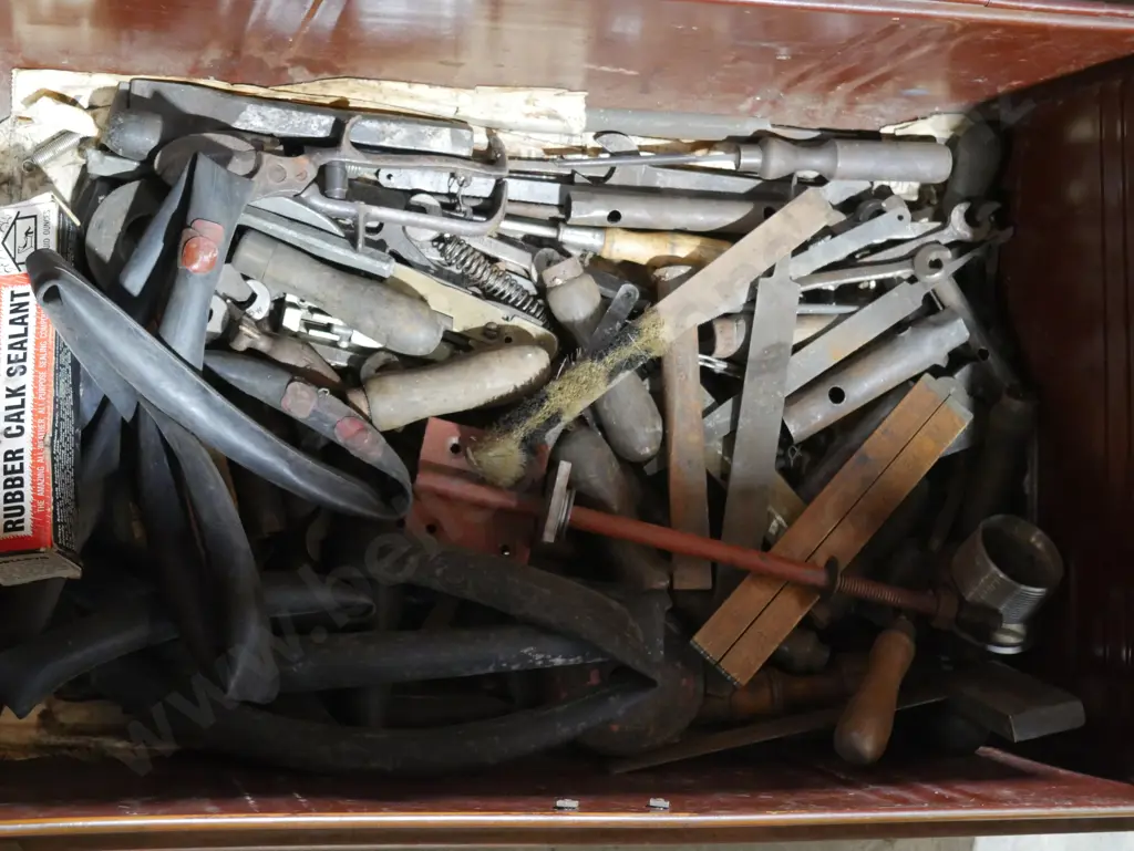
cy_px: 426
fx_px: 1966
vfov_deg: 24.4
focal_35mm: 60
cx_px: 567
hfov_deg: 32.2
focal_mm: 30
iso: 3200
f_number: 5.4
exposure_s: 1/40
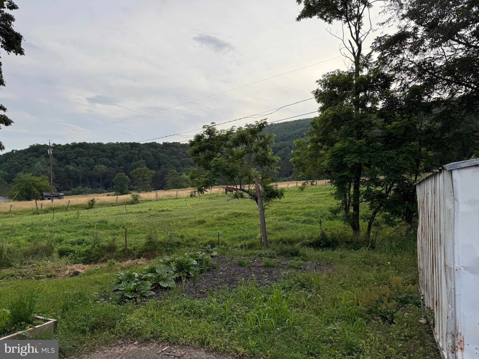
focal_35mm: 24
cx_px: 240
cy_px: 180
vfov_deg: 56.8
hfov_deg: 71.6
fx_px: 332
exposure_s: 1/1292
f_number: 1.78
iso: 80
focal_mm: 6.76
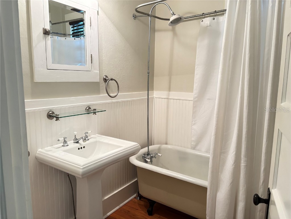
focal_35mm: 26
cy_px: 110
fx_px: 219
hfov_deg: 67.3
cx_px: 146
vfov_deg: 53.1
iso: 400
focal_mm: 5.96
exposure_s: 1/40
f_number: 1.6
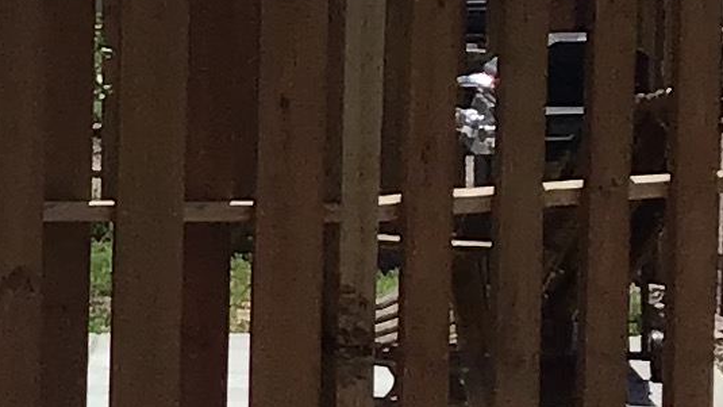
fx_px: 3949
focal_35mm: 206
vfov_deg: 5.9
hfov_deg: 8.8
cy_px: 120
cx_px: -1347
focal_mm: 3.3
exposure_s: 1/2331
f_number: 2.4
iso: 25
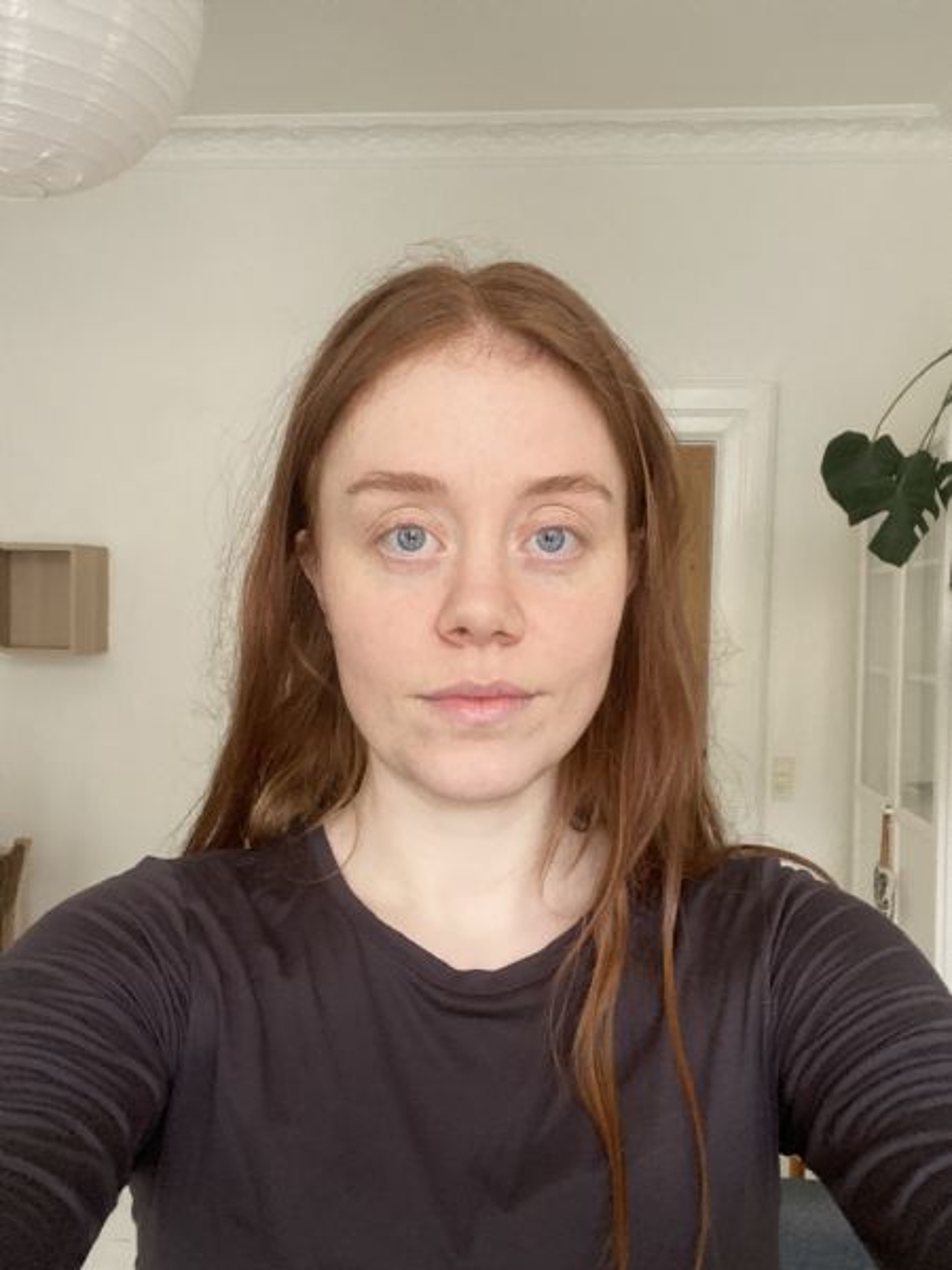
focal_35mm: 30
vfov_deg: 60.0
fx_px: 1100
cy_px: 635
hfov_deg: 46.8
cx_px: 476
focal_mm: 2.71
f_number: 2.2
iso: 400
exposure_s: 1/60
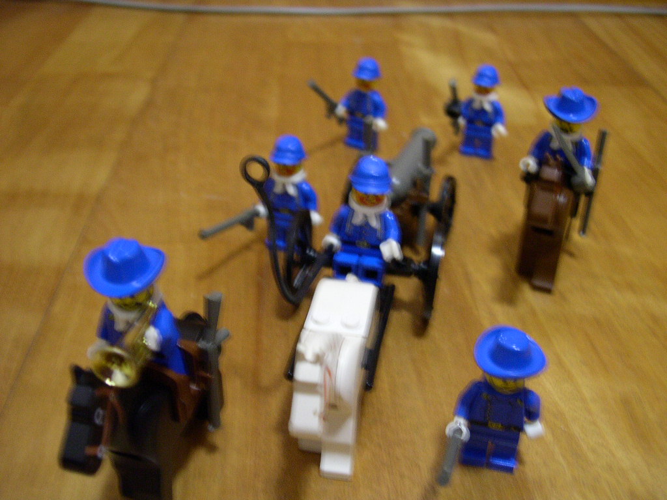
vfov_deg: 37.7
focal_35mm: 38
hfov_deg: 49.0
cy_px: 250
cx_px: 334
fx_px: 732
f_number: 2.8
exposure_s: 1/2.2
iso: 400
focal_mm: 8
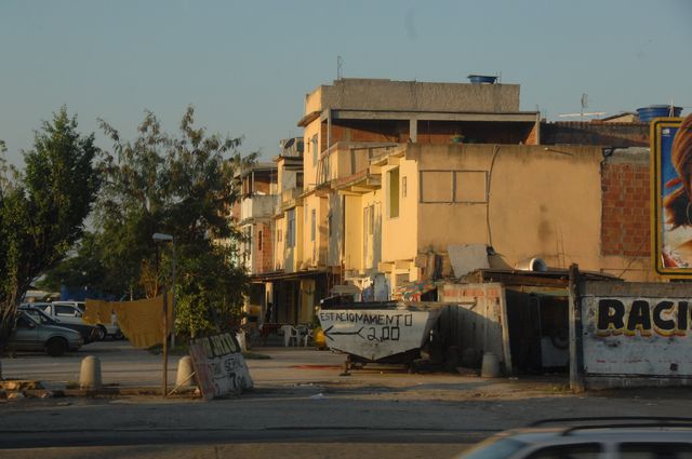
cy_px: 230
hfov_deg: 22.6
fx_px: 1728
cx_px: 346
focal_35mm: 90
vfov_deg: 15.1
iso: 500
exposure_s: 1/400
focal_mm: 60
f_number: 7.6
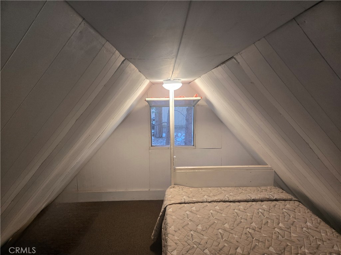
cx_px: 170
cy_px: 128
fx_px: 227
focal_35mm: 23
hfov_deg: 73.9
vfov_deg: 58.9
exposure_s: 1/120
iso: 250
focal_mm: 5.4
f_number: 1.8
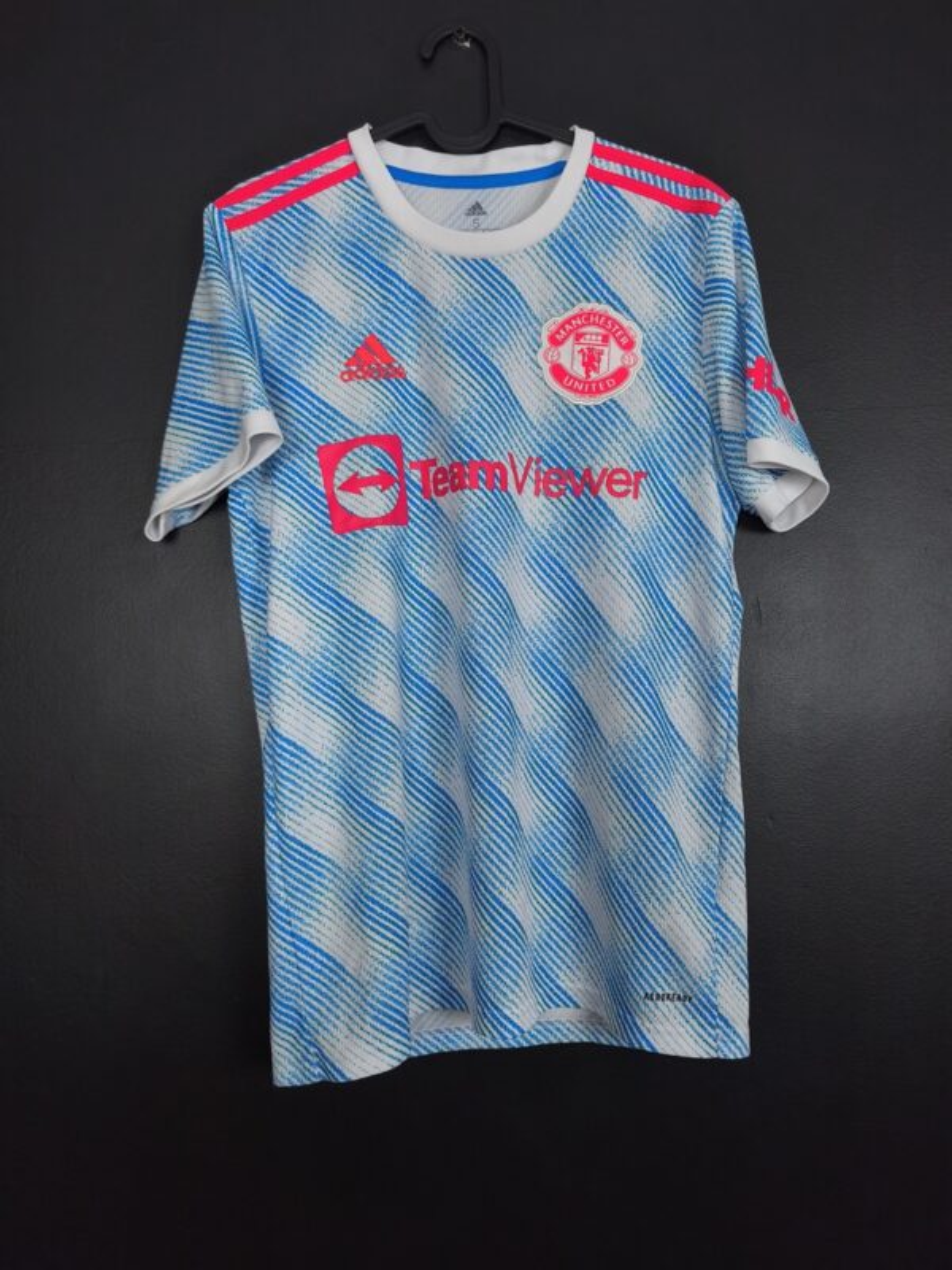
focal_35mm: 23
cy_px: 635
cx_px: 476
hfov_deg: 58.9
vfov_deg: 73.9
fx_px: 843
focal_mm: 6.57
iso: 250
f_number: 1.6
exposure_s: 1/100
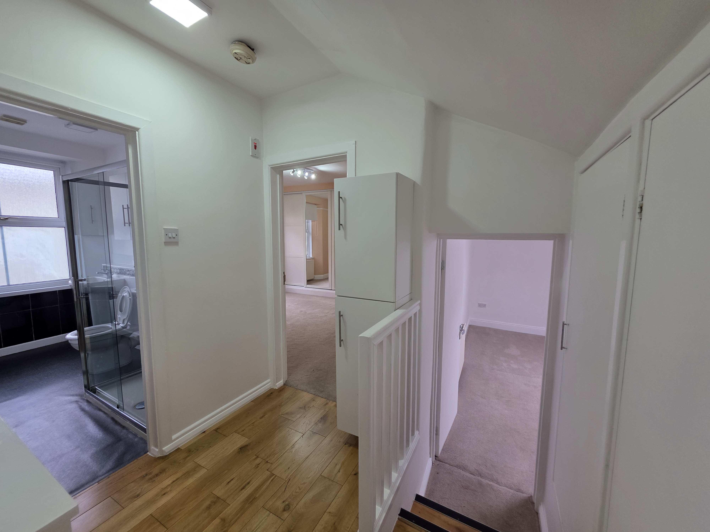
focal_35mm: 13
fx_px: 267
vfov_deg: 89.9
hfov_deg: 106.2
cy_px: 266
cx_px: 355
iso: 125
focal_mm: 2.2
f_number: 1.9
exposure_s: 1/100
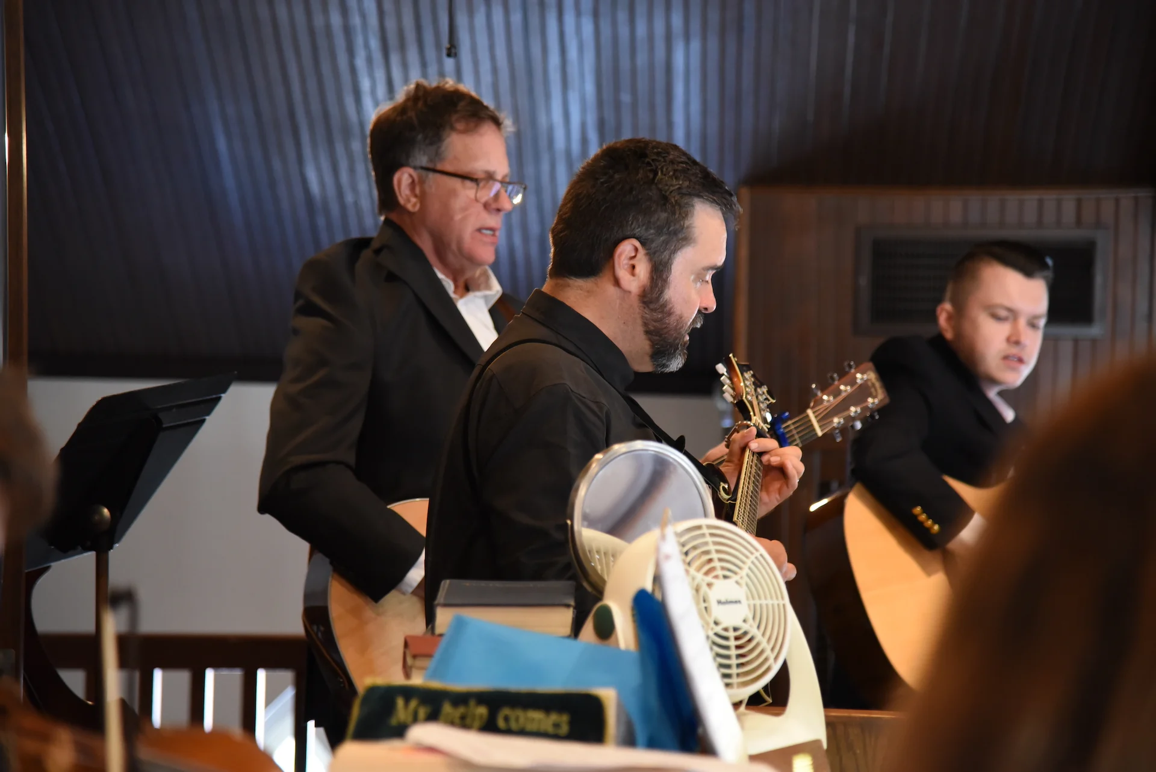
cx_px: 578
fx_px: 3855
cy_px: 386
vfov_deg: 11.4
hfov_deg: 17.1
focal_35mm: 120
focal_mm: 120
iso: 4500
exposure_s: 1/125
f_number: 4
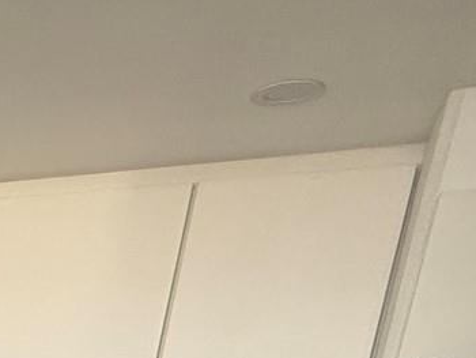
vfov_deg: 19.3
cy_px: 574
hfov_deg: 20.3
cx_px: -405
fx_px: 881
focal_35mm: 64
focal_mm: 2.22
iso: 200
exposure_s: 1/99
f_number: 2.2
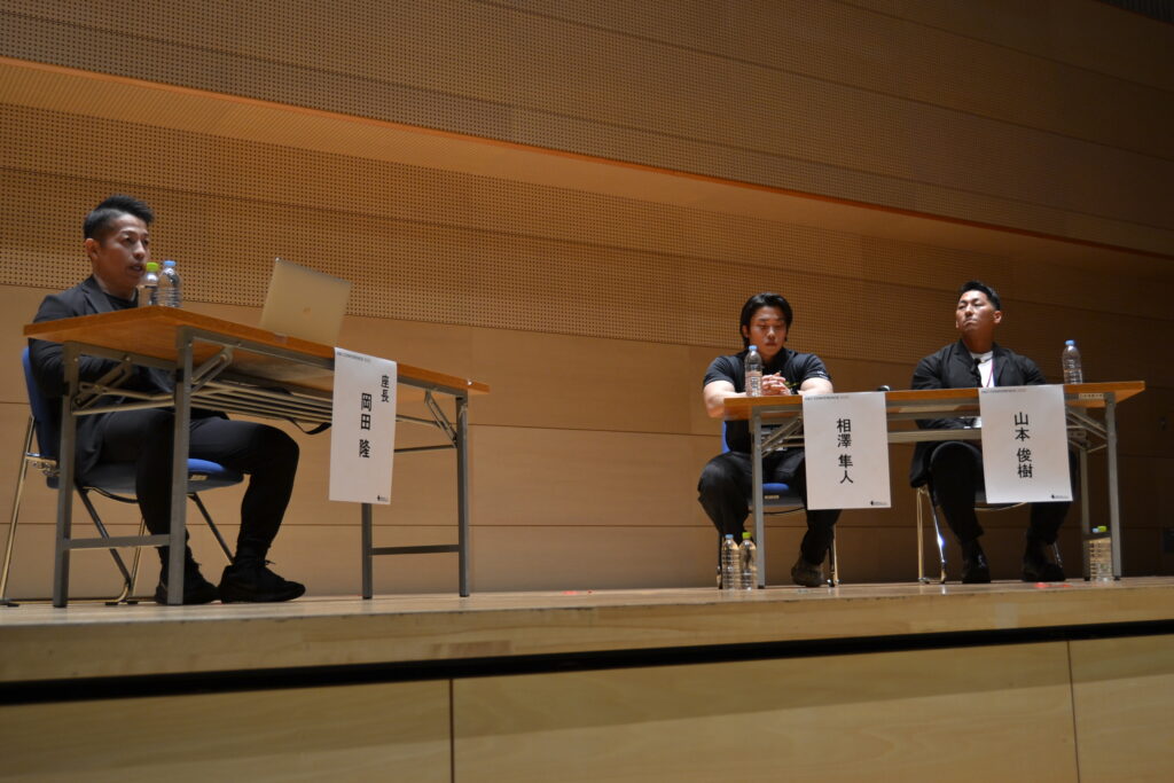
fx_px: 1272
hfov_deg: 49.5
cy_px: 392
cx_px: 587
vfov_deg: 34.2
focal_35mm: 39
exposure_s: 1/80
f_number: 4.2
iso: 400
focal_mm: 26
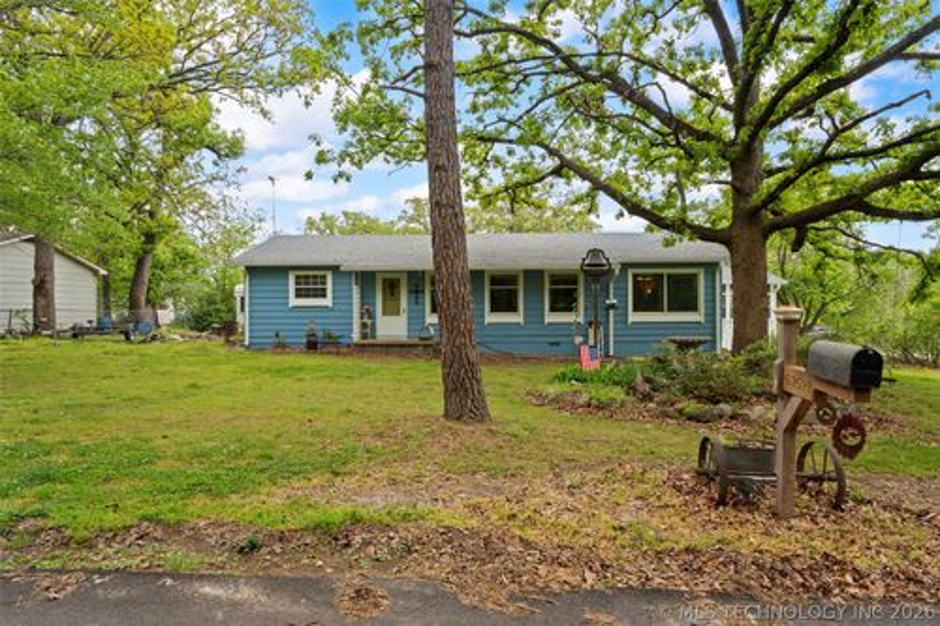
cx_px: 470
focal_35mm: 21
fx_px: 538
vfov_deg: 60.4
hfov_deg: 82.3
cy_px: 313
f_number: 9
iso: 200
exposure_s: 1/40
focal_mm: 20.6
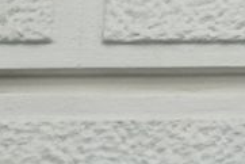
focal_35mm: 309
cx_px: 388
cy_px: -111
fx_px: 2105
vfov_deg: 4.4
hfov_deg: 6.6
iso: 2000
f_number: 5
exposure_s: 1/500
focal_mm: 70
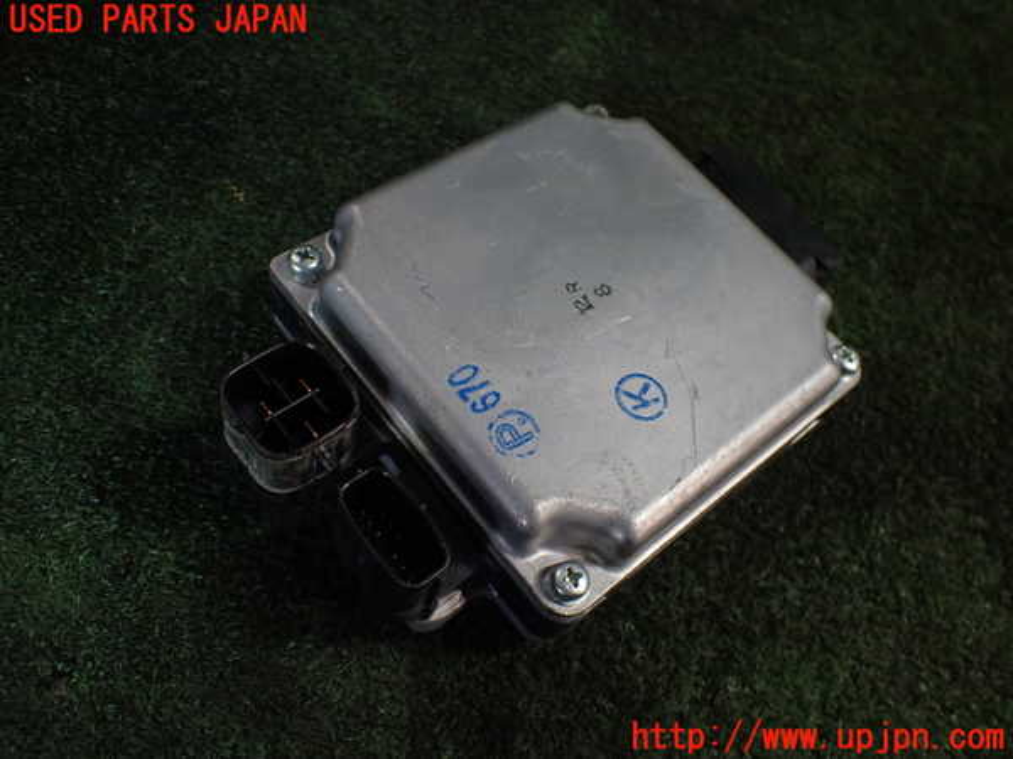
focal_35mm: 30
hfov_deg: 60.0
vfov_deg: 46.8
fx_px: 878
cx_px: 506
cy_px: 380
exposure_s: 1/125
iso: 320
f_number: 2.3
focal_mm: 5.4
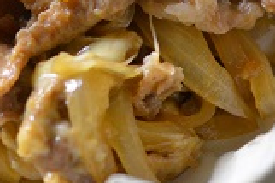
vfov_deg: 7.4
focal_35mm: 183
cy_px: -28
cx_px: 72
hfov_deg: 11.2
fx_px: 1396
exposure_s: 1/20
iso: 1600
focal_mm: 40
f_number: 3
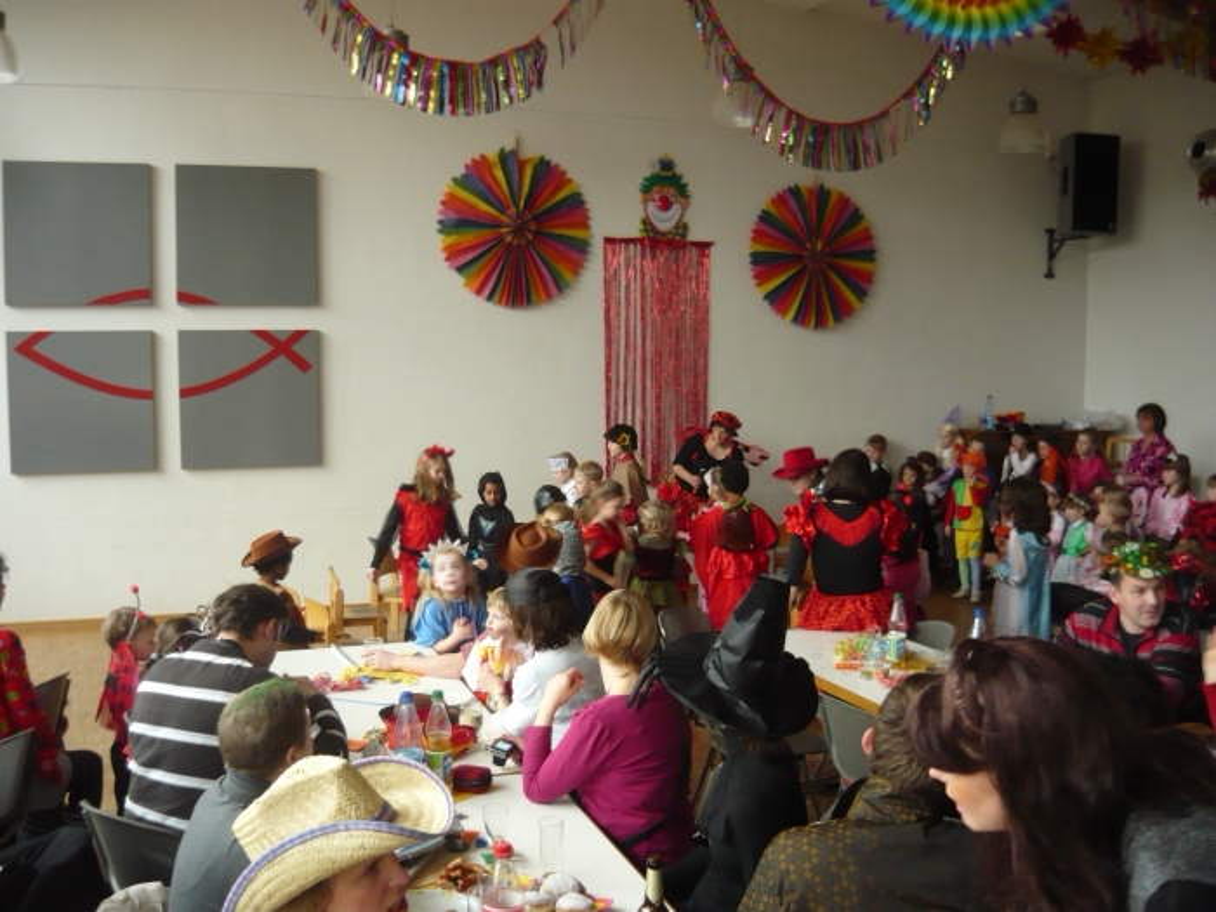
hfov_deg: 55.4
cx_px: 608
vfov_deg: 42.9
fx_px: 1159
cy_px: 456
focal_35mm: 33
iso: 200
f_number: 2.8
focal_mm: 5.5
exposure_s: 1/30
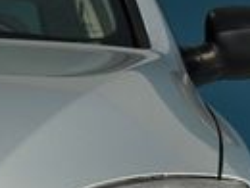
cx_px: 113
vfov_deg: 8.3
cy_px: 301
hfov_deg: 11.3
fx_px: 1259
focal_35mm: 174
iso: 64
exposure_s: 1/349
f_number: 1.78
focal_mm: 6.76
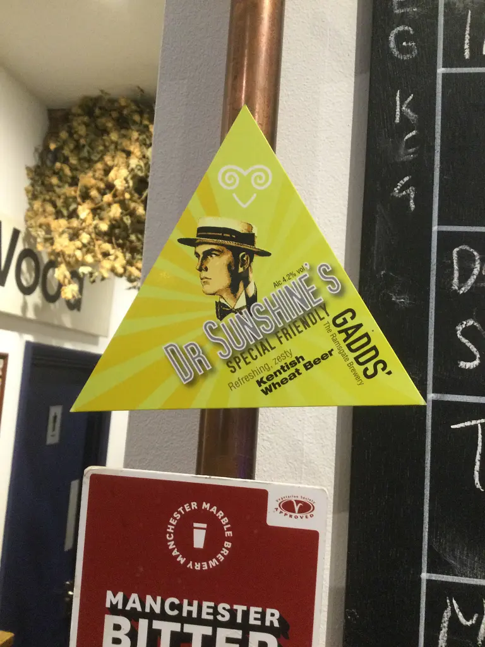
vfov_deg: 58.4
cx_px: 242
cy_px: 324
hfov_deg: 45.4
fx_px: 579
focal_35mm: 31
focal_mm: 3.3
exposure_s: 1/33
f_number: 2.4
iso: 200
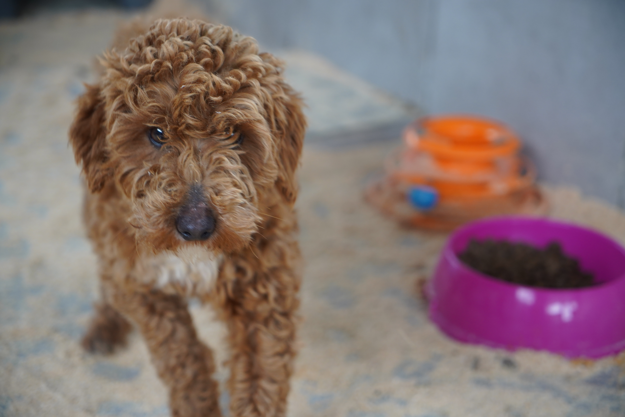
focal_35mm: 70
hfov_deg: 28.8
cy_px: 208
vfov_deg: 19.5
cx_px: 312
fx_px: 1215
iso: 1250
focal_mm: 70
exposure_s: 1/80
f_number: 4
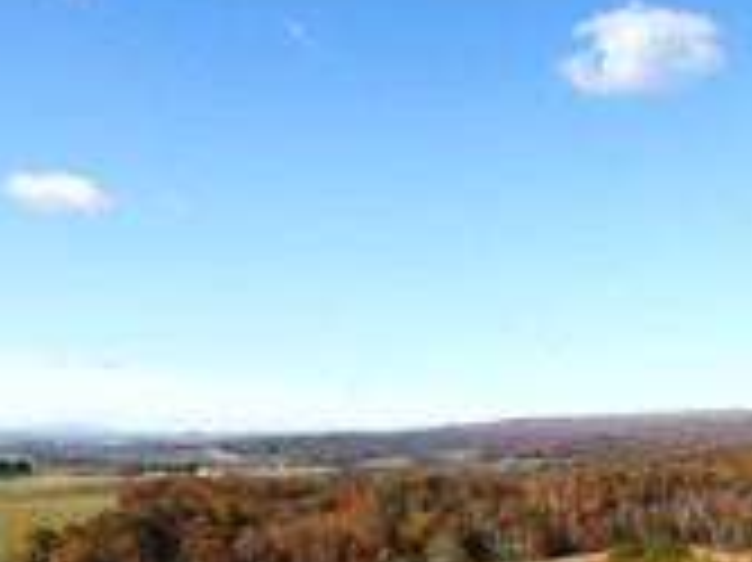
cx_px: 536
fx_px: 1042
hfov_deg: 38.9
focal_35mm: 48
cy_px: 468
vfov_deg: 29.4
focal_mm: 3.61
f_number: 2.8
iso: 100
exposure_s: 1/561
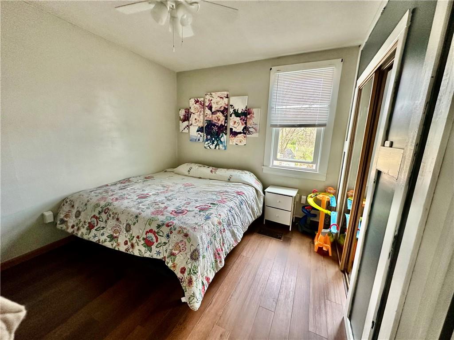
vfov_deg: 85.7
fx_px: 184
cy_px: 170
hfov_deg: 102.1
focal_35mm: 14
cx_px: 227
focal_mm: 2.22
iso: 250
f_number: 2.2
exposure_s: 1/120
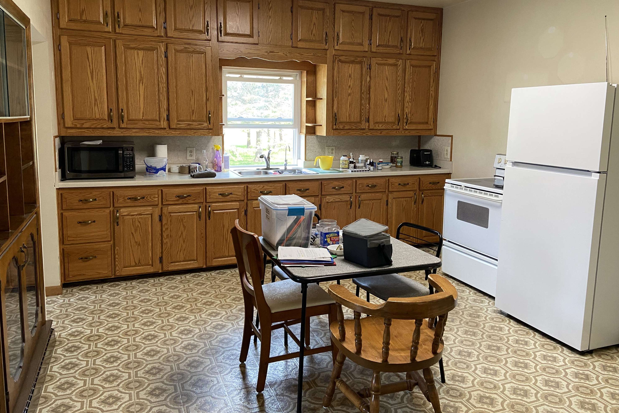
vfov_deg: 46.2
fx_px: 481
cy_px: 173
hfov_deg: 65.5
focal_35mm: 28
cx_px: 314
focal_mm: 4.25
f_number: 1.8
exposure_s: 1/60
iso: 125
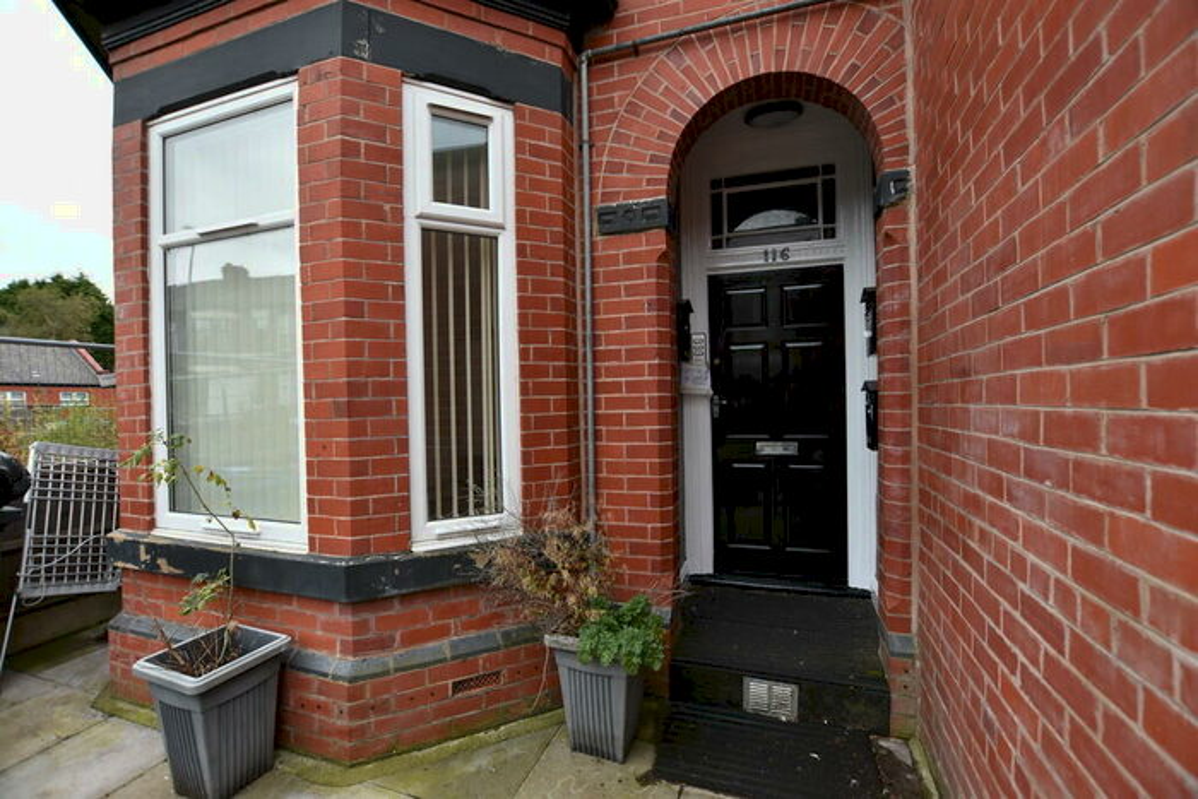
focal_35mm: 15
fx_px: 499
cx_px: 599
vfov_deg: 77.4
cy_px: 400
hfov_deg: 100.4
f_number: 4.5
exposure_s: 1/80
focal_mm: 10
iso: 100
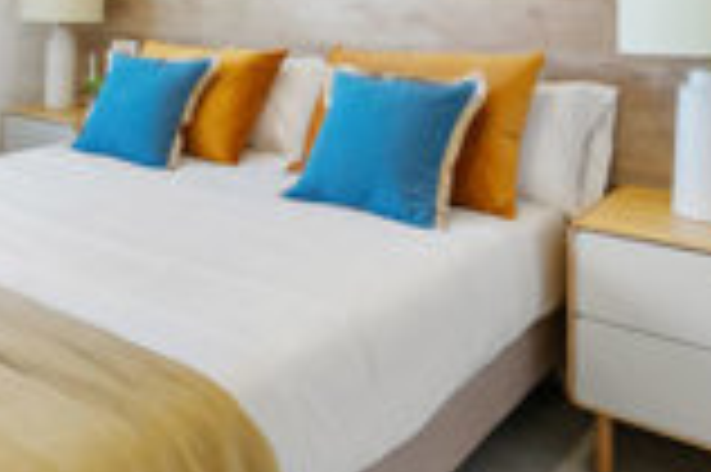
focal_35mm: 38
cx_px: 166
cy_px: 63
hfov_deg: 48.5
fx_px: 750
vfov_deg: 33.4
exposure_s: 1/10
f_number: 8
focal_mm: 10
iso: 320
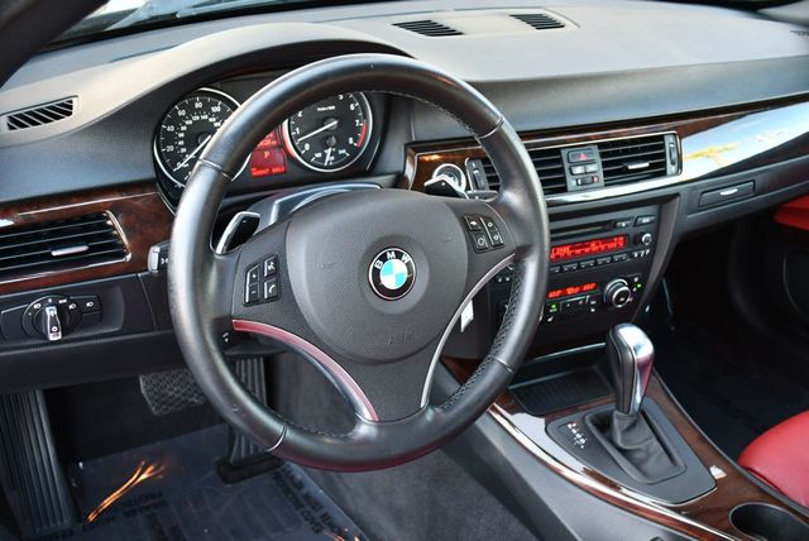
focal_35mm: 44
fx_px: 990
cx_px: 404
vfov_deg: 30.6
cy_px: 270
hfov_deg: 44.5
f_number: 3.8
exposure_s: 1/125
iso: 1100
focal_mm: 22
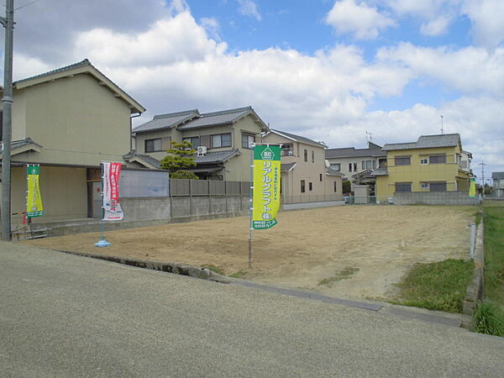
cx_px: 252
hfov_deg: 61.7
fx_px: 422
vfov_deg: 48.2
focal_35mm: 29
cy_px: 189
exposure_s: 1/640
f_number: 3.7
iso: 100
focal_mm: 5.3
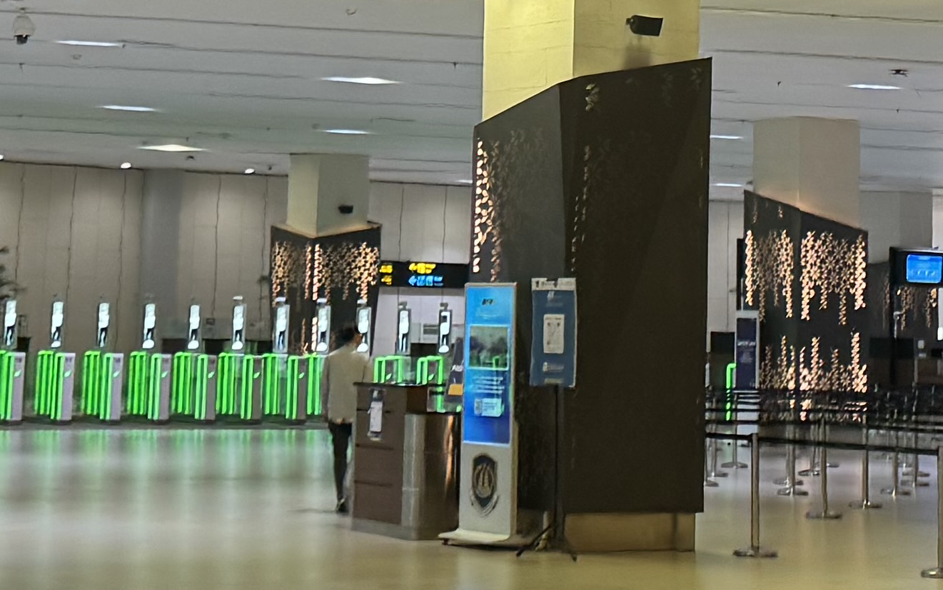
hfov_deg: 18.9
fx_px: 2827
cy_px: -121
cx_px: 498
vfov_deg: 11.7
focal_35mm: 110
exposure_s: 1/50
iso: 160
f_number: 1.78
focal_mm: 6.76
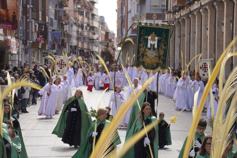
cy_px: 79
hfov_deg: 13.4
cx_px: 118
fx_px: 1007
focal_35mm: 153
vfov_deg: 9.0
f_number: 5.6
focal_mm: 102
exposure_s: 1/160
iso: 100
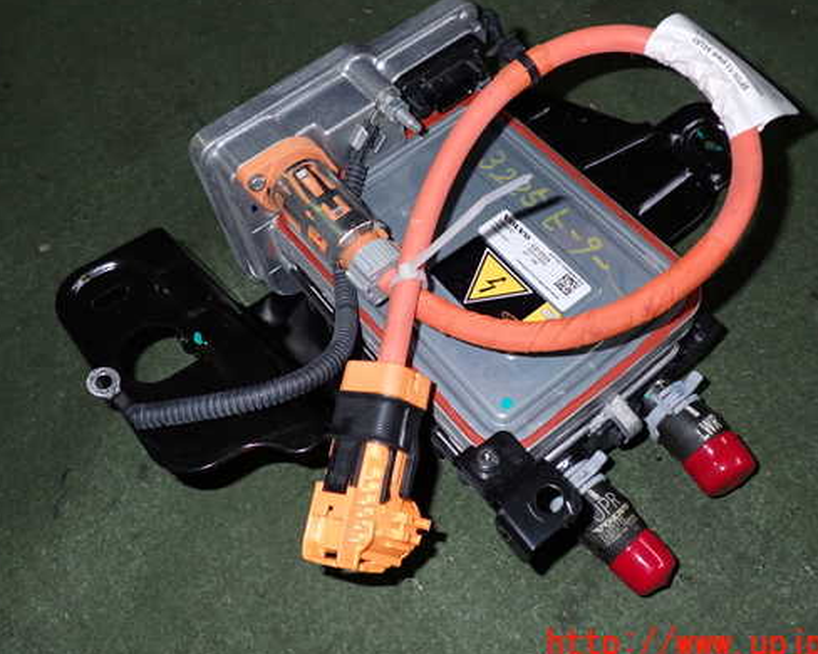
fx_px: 871
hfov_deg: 50.3
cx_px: 422
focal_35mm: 36
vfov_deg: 41.1
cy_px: 288
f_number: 6.3
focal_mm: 5.4
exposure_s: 1/30
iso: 200
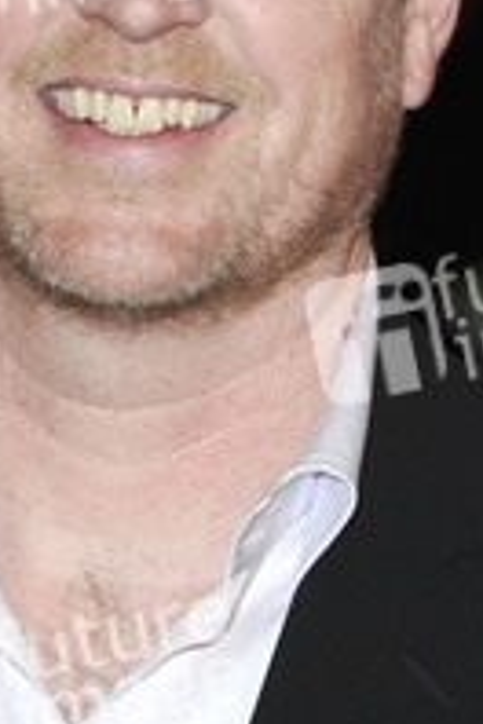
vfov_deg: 5.2
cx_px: 163
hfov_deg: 3.5
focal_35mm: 393
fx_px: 7909
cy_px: 135
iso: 320
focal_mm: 130
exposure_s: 1/200
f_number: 4.5
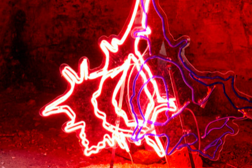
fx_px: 595
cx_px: 166
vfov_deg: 16.1
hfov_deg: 23.8
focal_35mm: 85
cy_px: 71
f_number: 11
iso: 6400
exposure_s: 1/40
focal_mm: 30
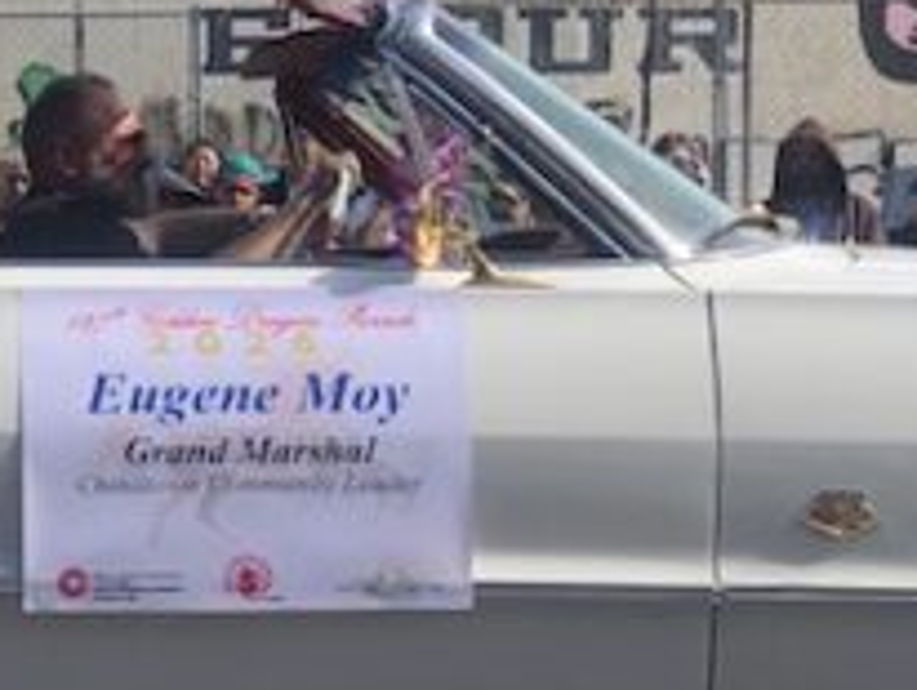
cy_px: 272
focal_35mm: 139
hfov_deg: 13.8
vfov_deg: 10.7
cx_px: -120
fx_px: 3686
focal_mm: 3.99
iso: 20
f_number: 1.8
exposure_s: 1/2525
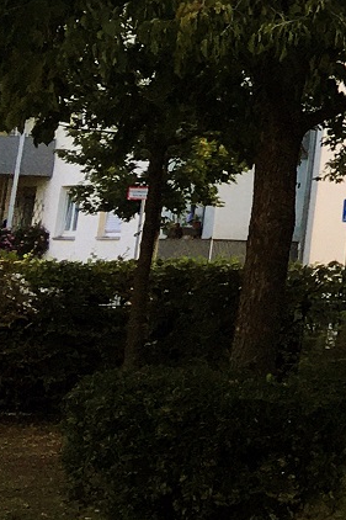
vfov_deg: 13.8
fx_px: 2034
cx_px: 981
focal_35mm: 141
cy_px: -239
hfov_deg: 8.4
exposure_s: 1/100
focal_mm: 4.15
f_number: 2.2
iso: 32
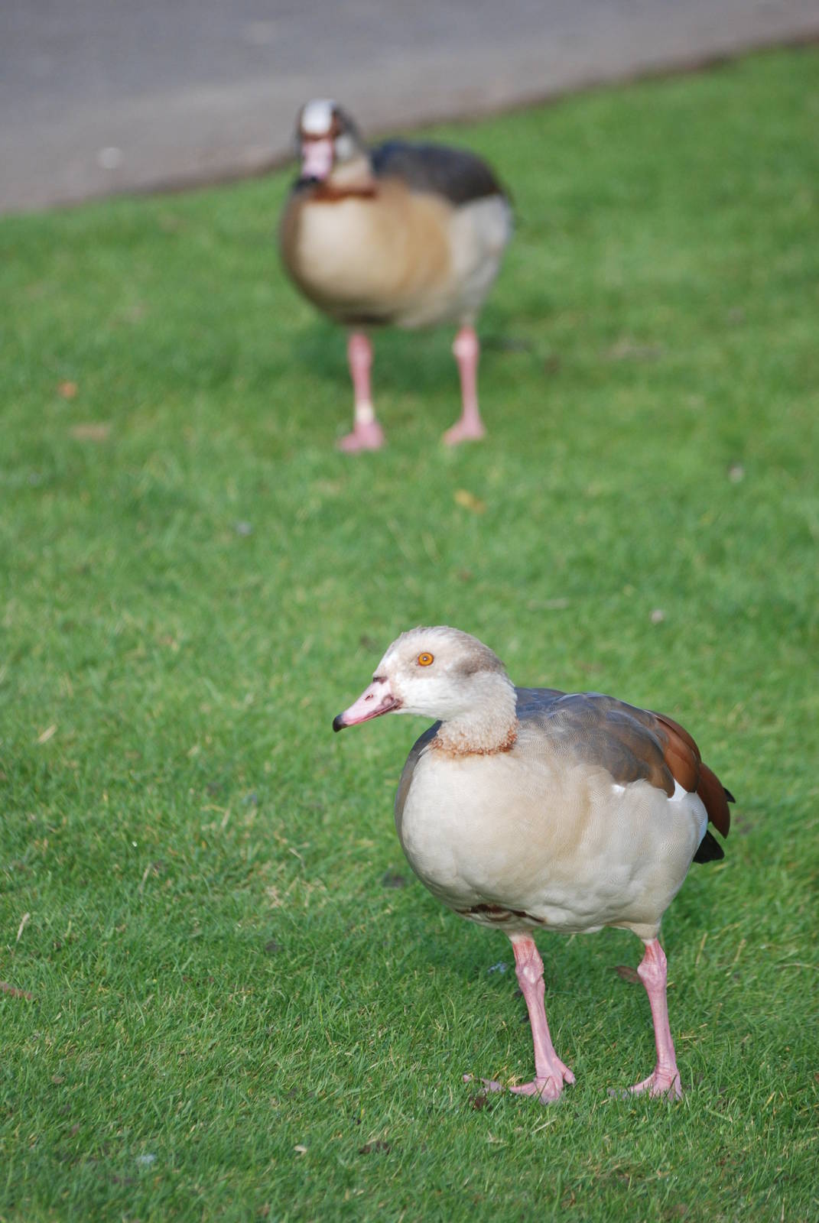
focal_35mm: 255
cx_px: 410
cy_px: 612
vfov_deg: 8.1
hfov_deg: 5.4
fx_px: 8677
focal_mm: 170
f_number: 4.8
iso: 320
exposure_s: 1/500
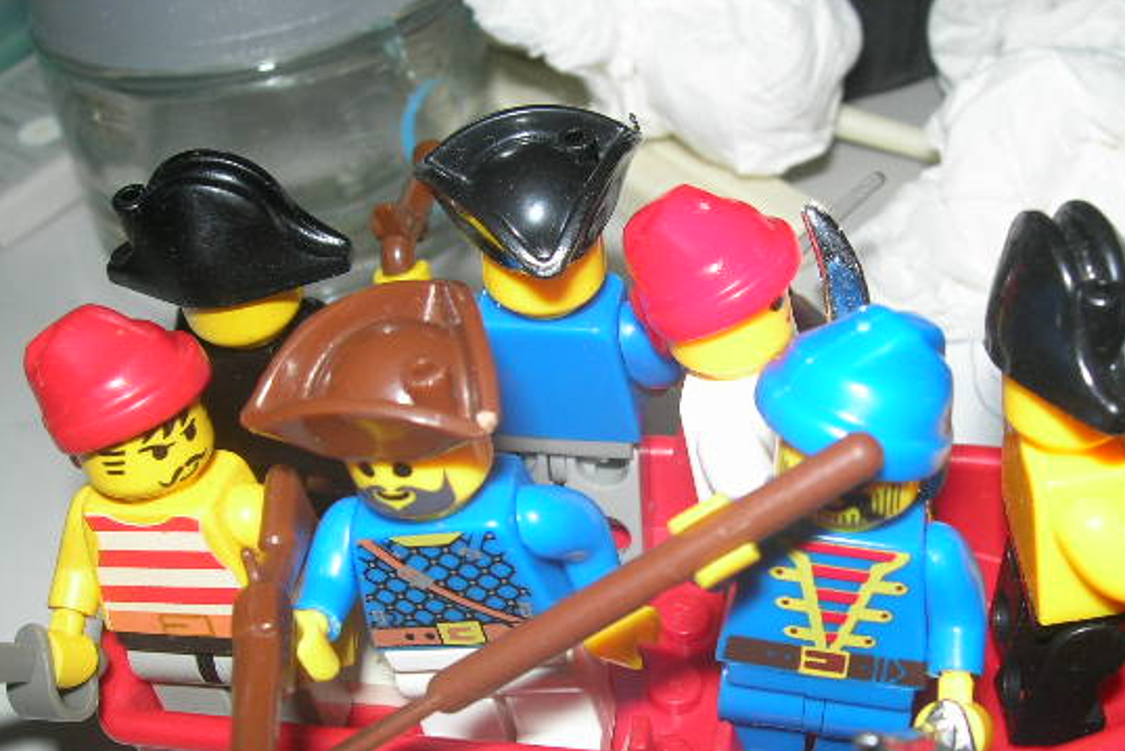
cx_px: 617
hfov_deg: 41.9
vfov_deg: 28.5
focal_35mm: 47
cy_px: 498
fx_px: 1469
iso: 64
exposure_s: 1/60.1
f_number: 4.8
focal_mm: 7.8
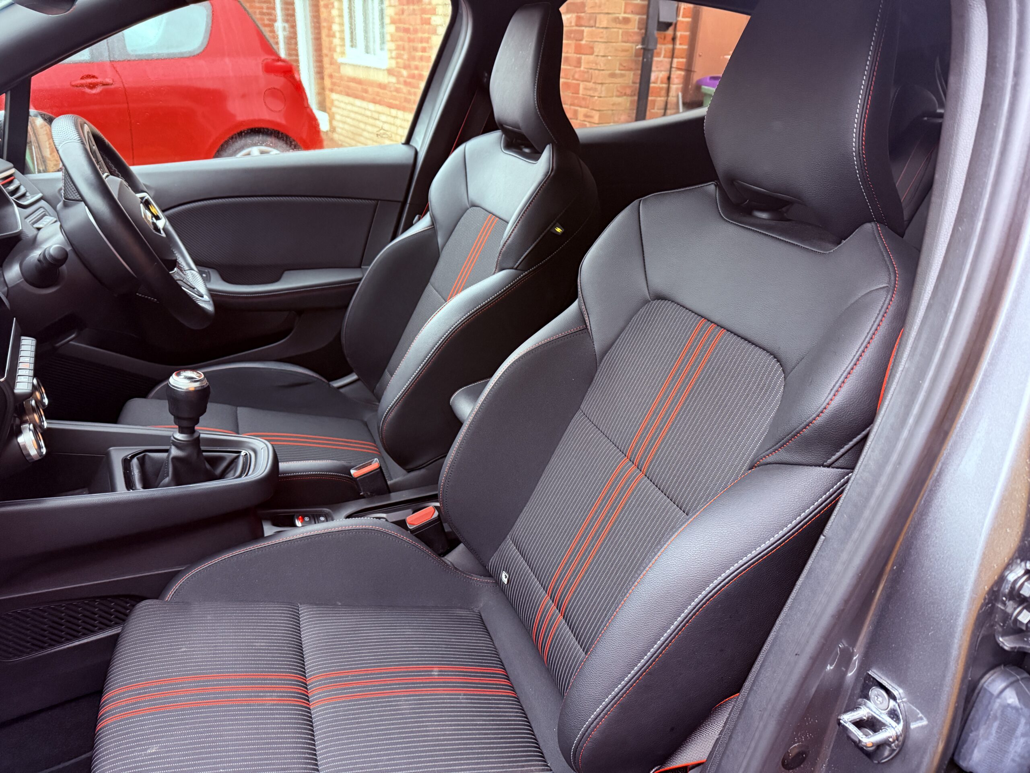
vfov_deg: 56.8
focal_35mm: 24
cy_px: 386
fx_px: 714
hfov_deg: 71.6
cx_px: 515
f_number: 1.78
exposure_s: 1/60
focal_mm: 6.76
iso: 640
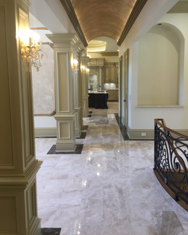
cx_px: 94
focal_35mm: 33
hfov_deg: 44.5
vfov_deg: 54.1
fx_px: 229
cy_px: 107
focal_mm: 3.3
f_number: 2.4
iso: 50
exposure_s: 1/30
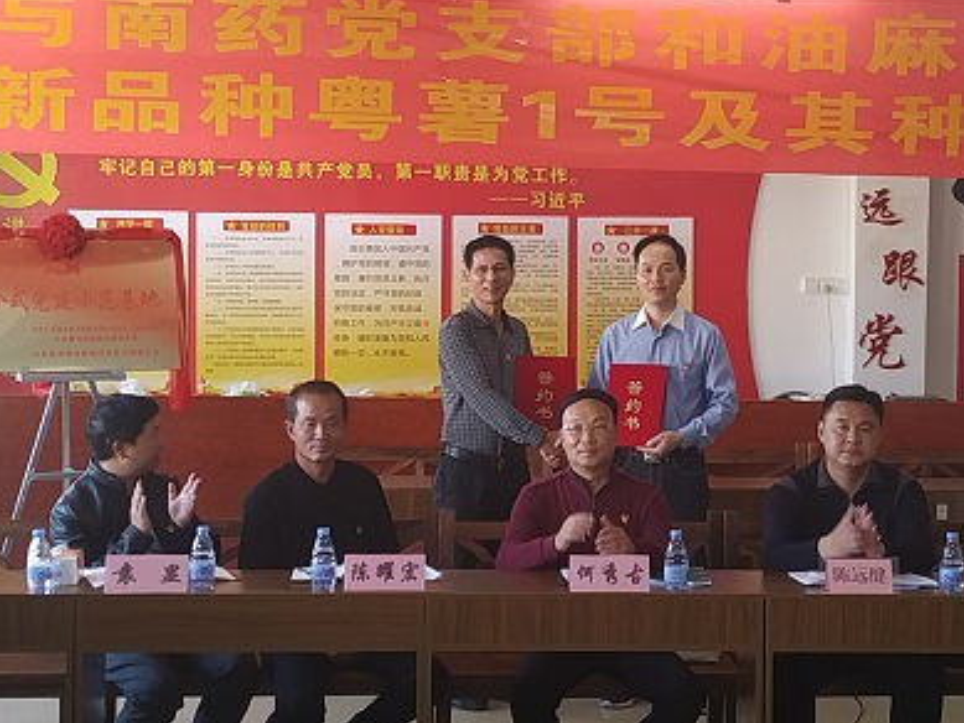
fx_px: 1031
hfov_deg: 49.9
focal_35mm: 37
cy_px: 290
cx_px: 565
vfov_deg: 38.5
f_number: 1.9
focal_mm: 3.94
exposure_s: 1/33
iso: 125
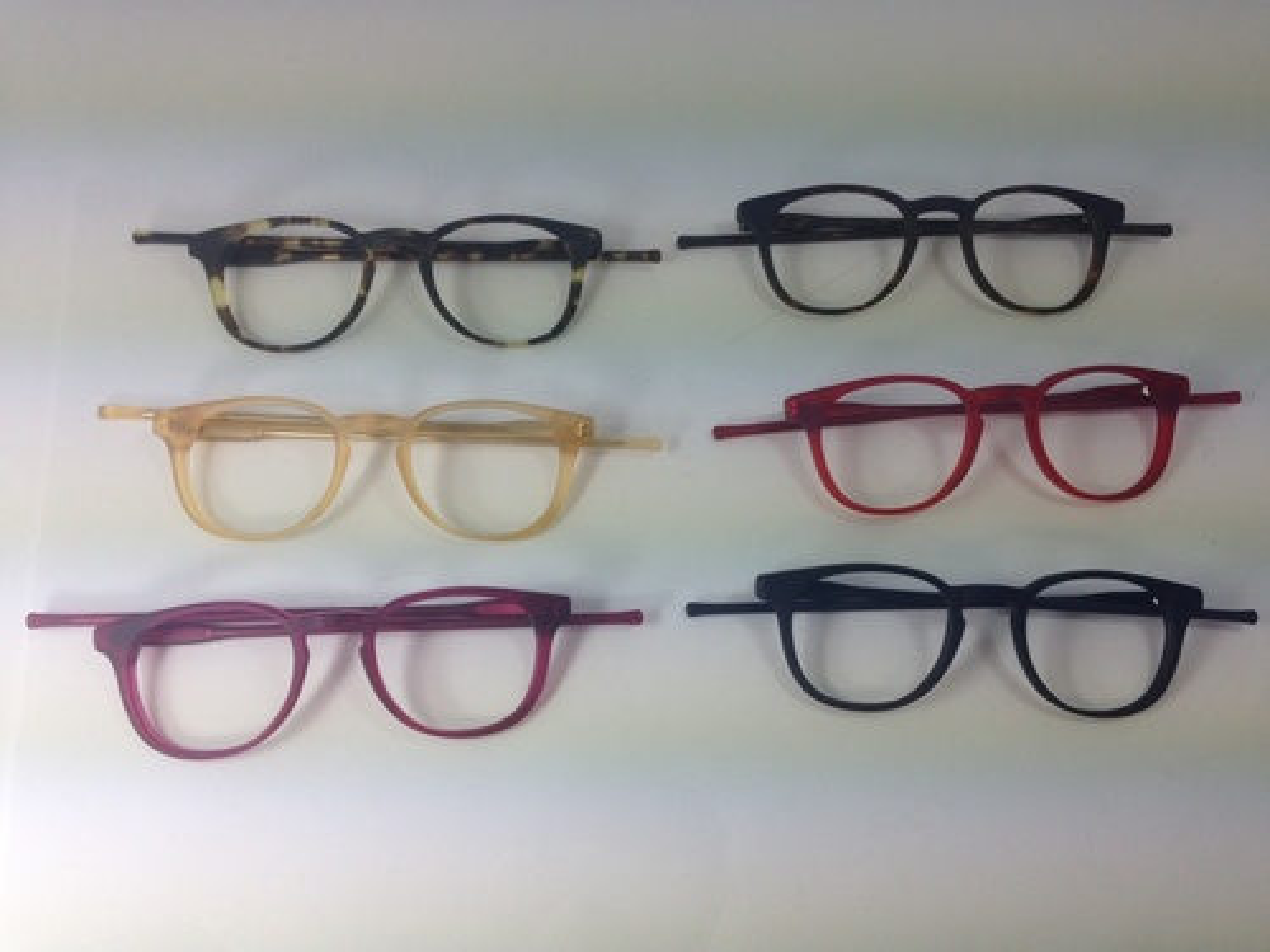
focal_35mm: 33
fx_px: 1211
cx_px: 635
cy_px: 476
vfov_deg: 42.9
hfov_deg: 55.4
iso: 50
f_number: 2.4
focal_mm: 4.12
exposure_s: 1/328
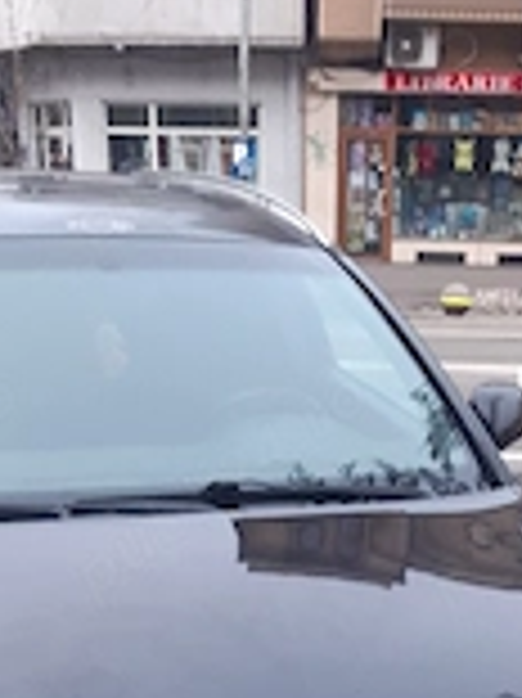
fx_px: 1349
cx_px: 310
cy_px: 892
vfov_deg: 25.3
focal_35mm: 67
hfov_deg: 21.9
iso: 80
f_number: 1.7
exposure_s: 1/50
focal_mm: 3.92
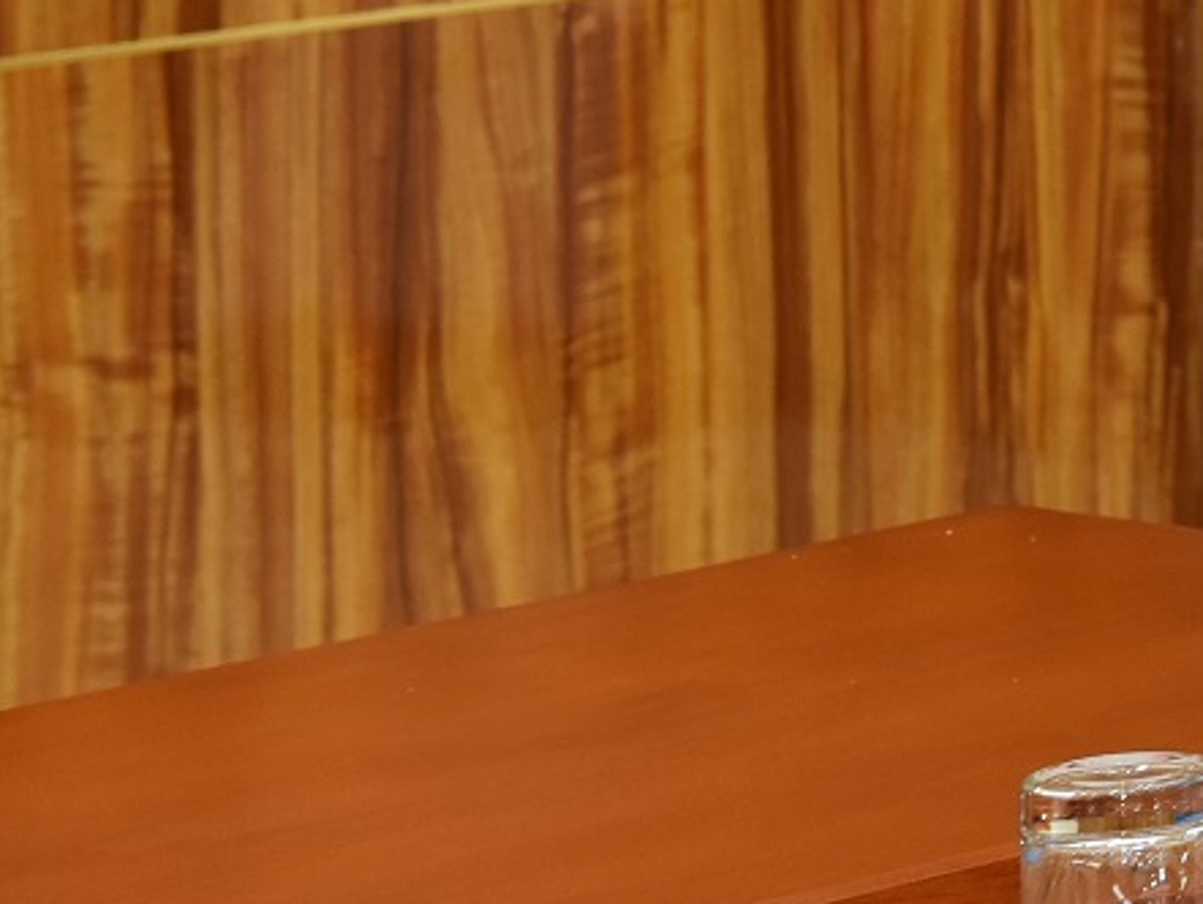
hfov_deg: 7.7
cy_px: -762
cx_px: 2882
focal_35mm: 240
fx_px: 8345
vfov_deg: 6.1
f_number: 5.6
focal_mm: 50
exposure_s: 1/60
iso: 800
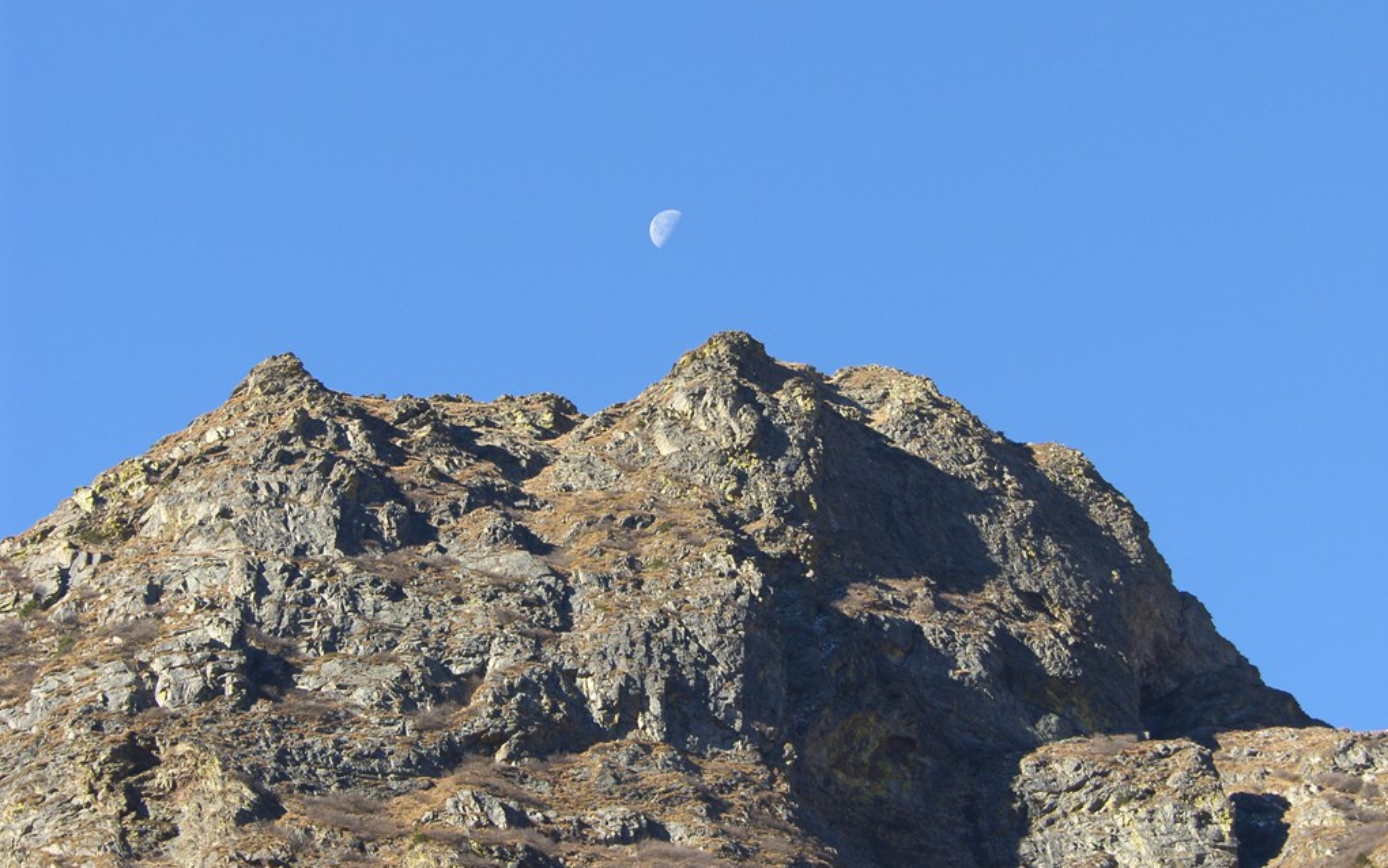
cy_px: 399
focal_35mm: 117
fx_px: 4427
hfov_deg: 17.8
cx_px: 694
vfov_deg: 11.2
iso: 50
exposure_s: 1/250
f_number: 3.5
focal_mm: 28.3
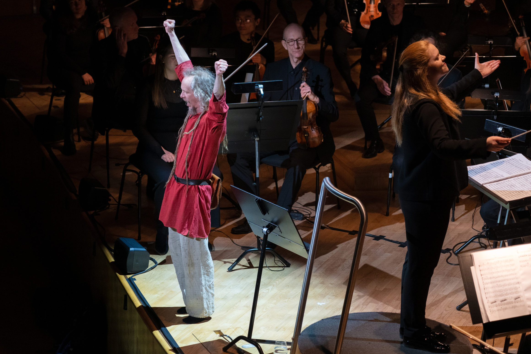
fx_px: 1711
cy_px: 188
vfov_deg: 11.8
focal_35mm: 116
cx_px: 256
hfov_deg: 17.6
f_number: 4
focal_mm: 105
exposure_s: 1/250
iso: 3200
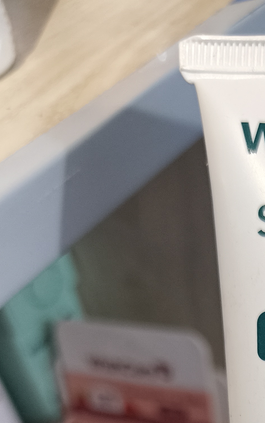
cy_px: 536
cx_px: 351
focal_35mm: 69
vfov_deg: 25.9
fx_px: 797
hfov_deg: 17.6
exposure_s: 1/50
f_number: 1.87
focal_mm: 5.56
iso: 857
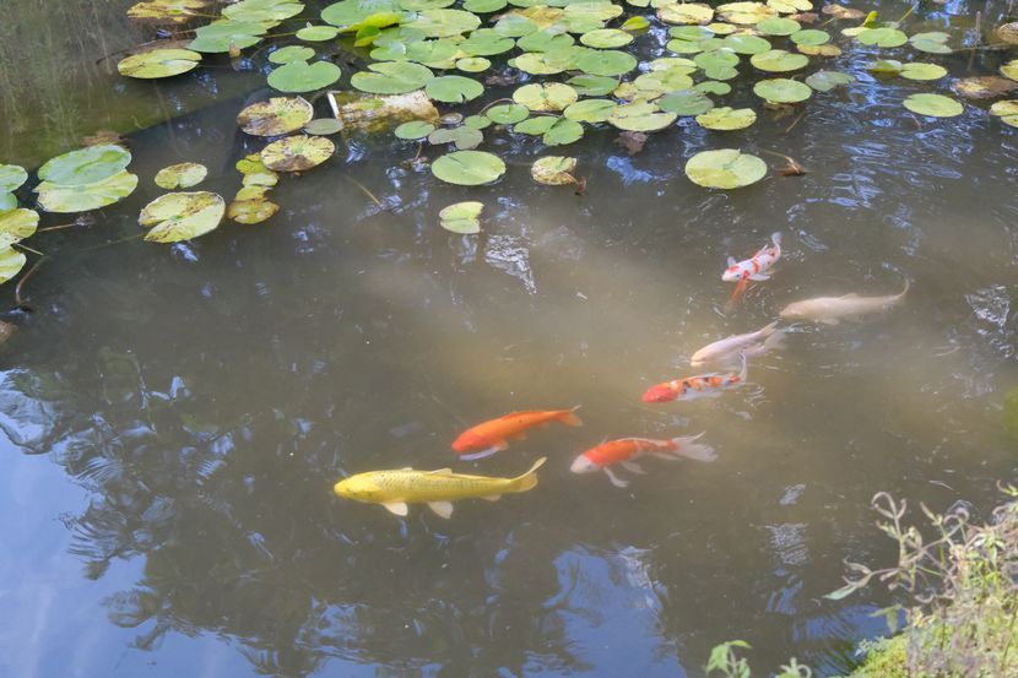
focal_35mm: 39
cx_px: 509
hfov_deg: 49.6
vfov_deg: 34.2
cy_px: 339
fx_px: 1103
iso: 4000
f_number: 4
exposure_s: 1/1600
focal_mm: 26
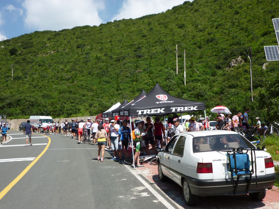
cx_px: 140
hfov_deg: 45.8
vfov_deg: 35.1
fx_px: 330
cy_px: 104
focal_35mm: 41
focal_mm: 7.3
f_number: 3.7
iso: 100
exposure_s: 1/640
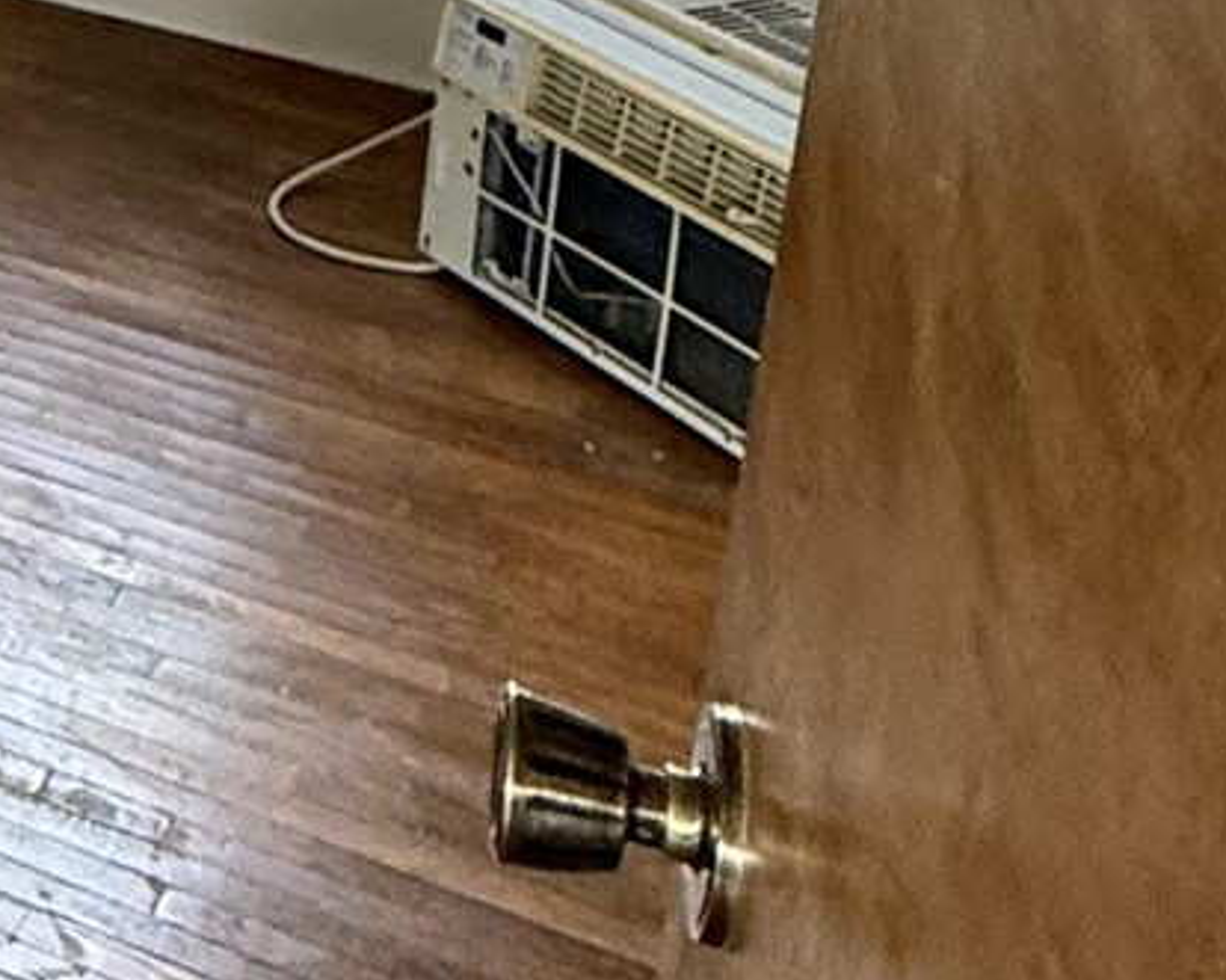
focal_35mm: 76
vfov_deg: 18.1
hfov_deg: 20.2
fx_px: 2757
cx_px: -794
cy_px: -459
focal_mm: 2.22
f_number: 2.2
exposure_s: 1/74
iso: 400
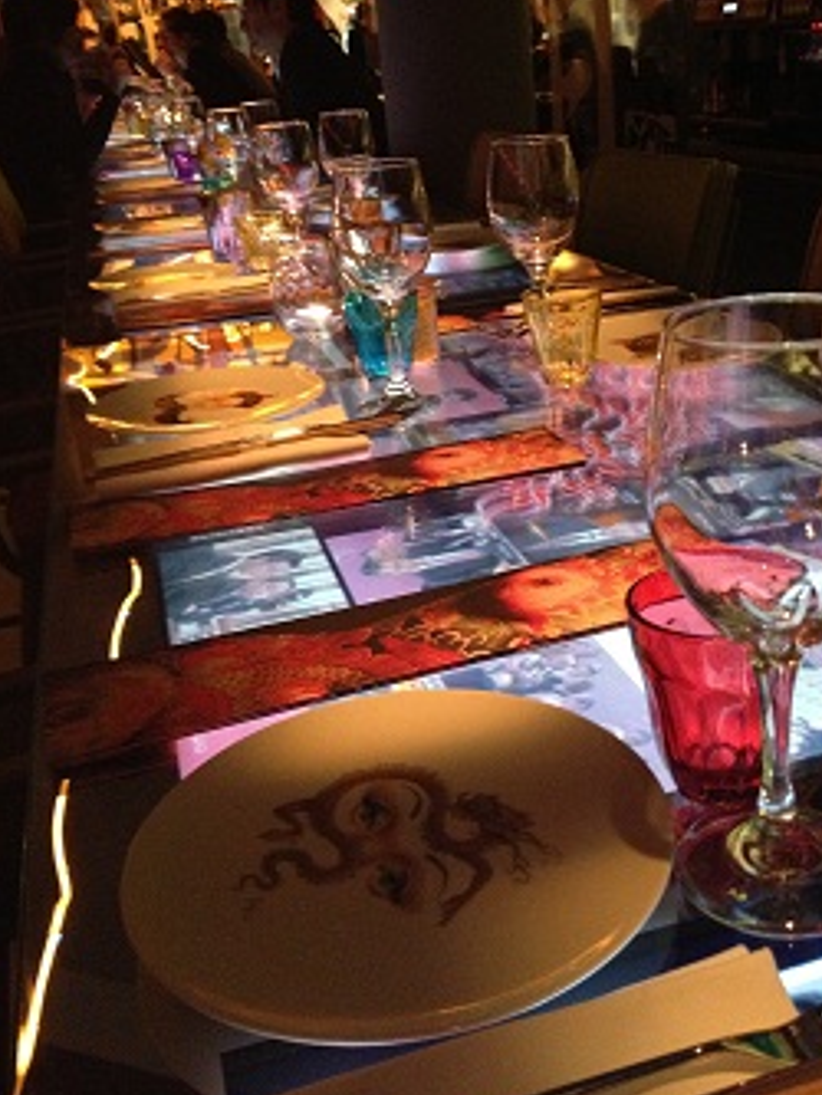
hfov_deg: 34.3
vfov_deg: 44.6
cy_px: 460
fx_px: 1329
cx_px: 477
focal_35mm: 42
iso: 640
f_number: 2.4
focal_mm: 4.28
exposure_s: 1/15
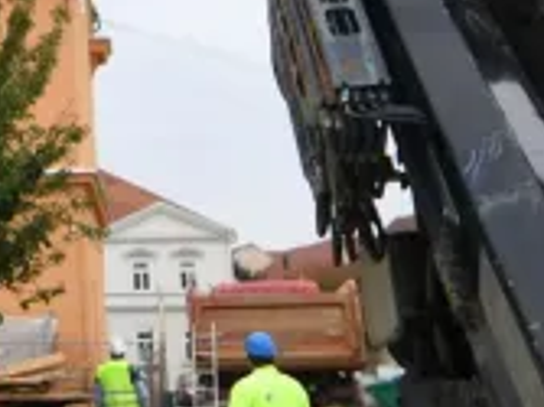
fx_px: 1241
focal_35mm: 79
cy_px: 63
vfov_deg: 18.4
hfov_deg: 21.7
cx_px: -212
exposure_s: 1/800
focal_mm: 12
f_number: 4
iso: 400
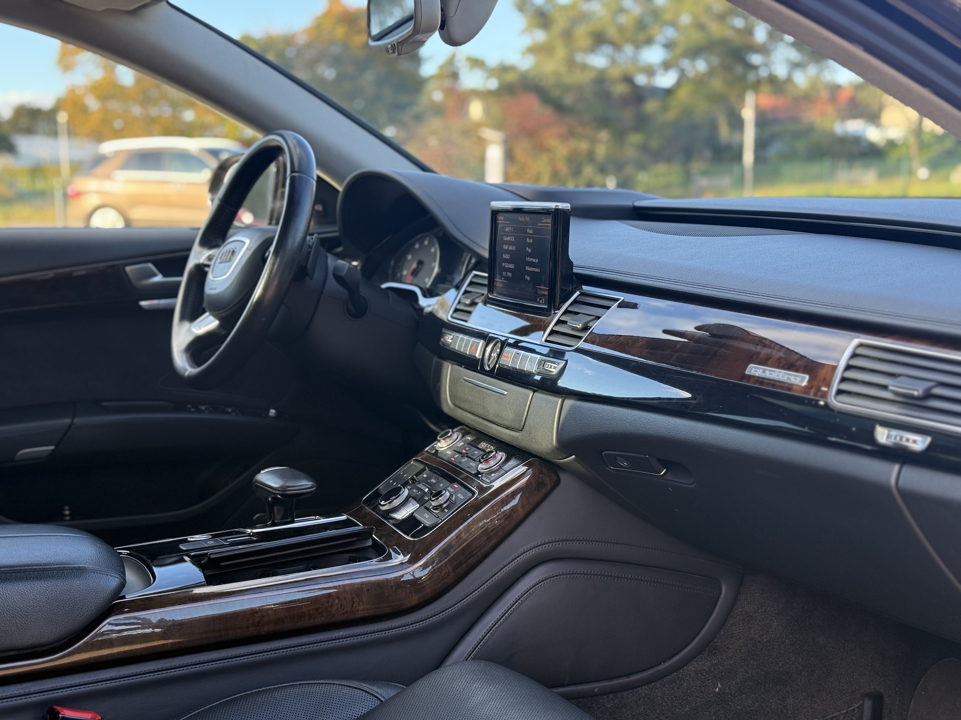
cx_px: 480
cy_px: 360
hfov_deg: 39.7
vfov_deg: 30.3
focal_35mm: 48
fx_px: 1333
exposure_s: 1/150
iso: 64
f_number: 1.78
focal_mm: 6.76
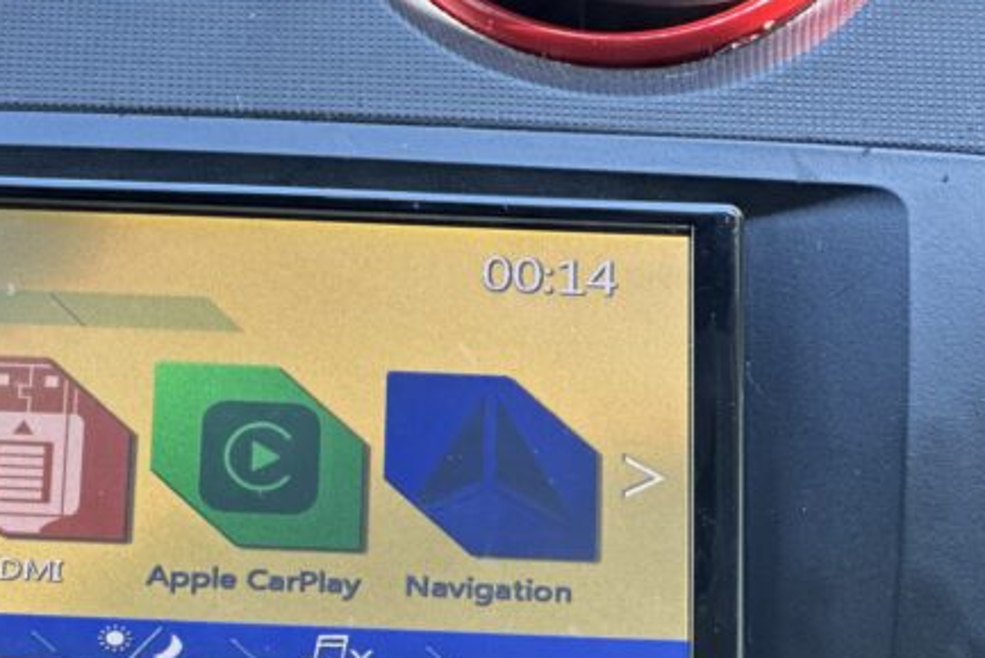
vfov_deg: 9.3
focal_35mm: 148
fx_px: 4051
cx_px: 134
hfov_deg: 13.8
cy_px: 553
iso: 160
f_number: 2.8
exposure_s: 1/121
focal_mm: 9
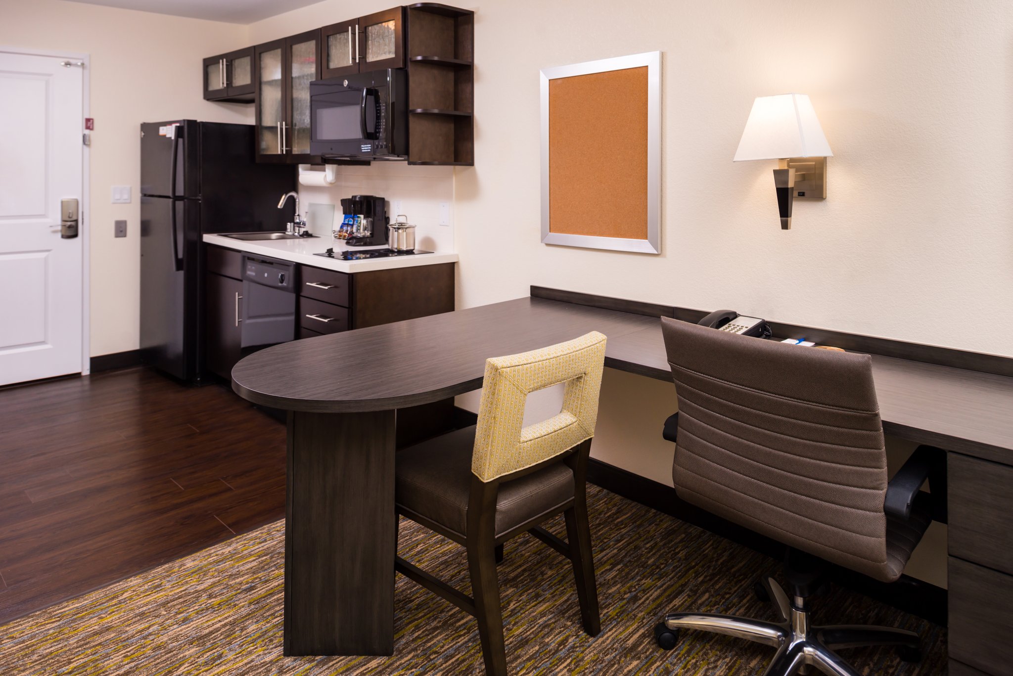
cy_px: 338
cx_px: 506
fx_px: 676
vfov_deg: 53.2
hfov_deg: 73.7
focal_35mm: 24
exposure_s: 1/125
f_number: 5.6
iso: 100
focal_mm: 24
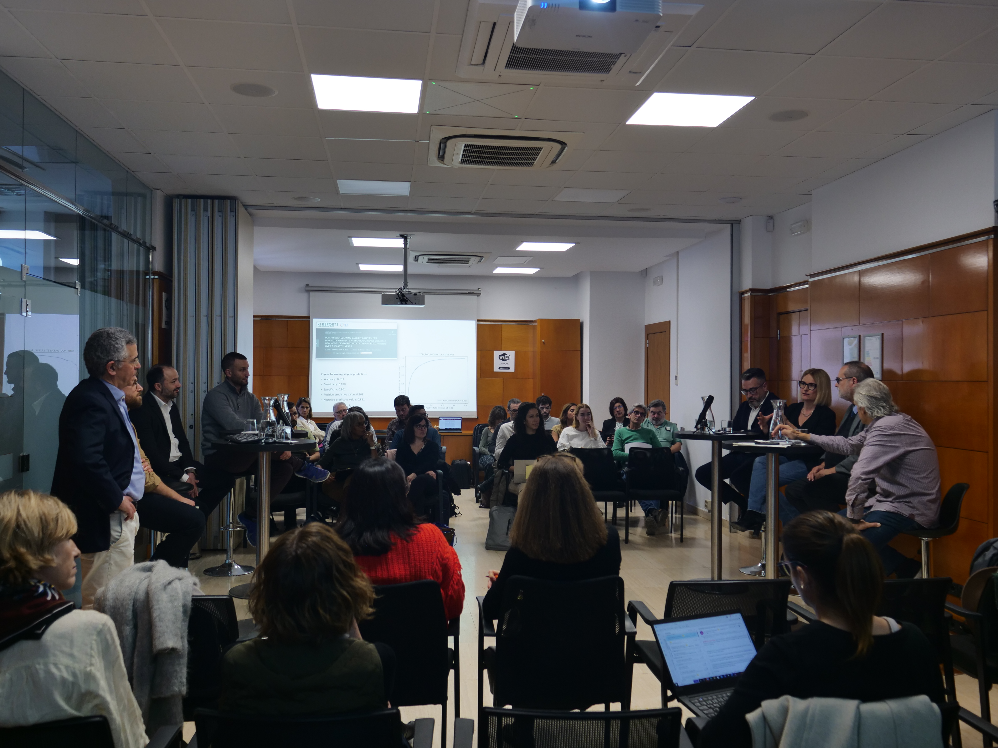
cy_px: 374
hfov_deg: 60.0
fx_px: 865
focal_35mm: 30
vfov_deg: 46.8
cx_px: 499
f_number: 3
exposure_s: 1/60
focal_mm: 15
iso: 200
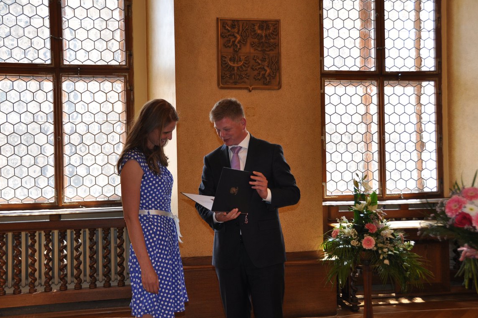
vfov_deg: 29.5
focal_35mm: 46
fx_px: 604
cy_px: 156
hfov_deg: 43.2
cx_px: 244
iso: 400
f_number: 4
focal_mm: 29
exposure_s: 1/125
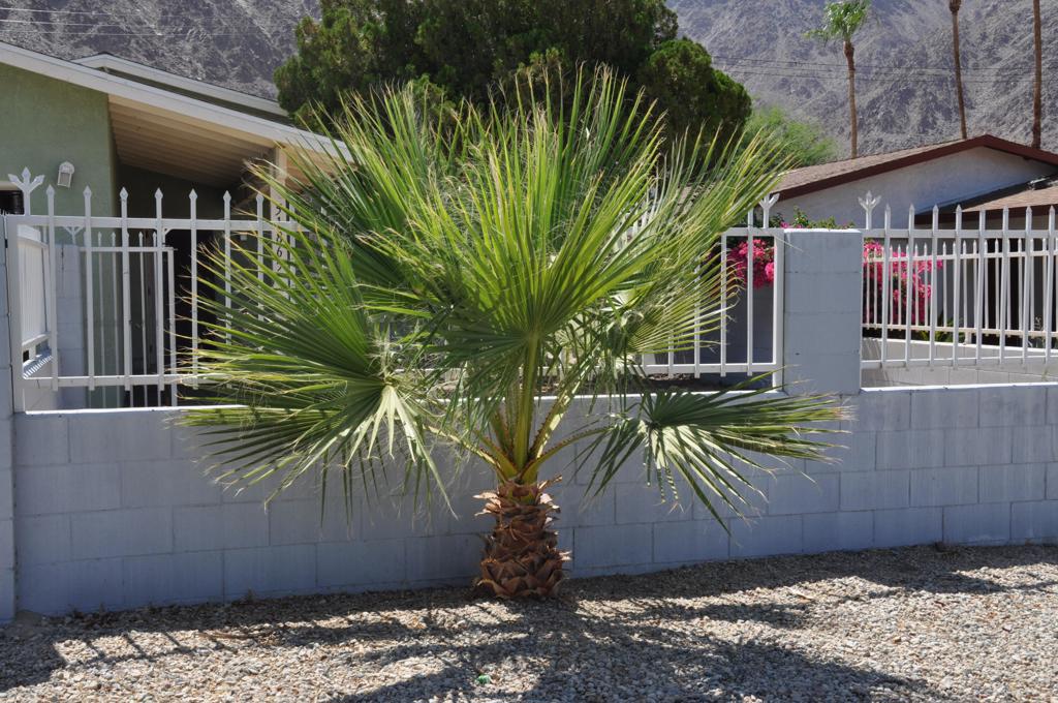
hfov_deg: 46.5
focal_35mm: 42
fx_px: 1233
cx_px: 529
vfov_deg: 31.8
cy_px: 352
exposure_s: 1/160
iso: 200
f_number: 13
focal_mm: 28
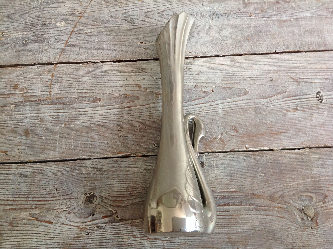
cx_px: 166
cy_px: 124
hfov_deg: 52.7
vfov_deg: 40.6
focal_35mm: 35
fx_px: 336
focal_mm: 4.28
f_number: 2.4
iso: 160
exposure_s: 1/15
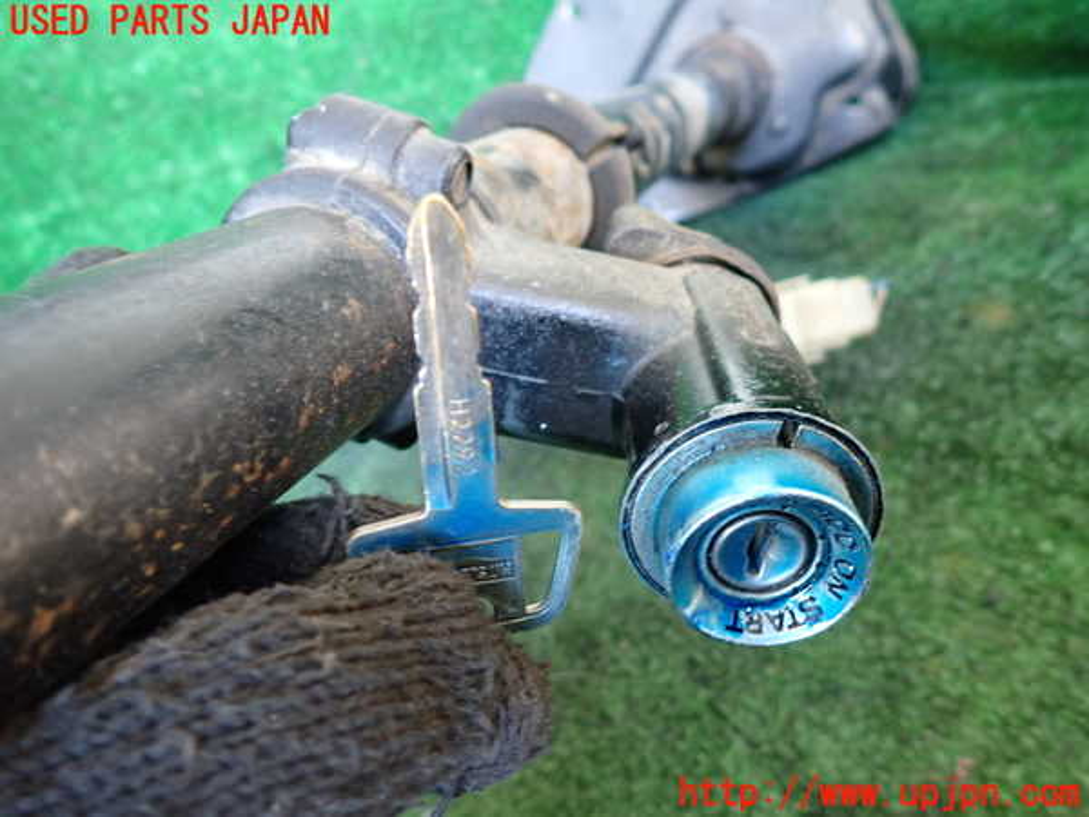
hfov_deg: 69.4
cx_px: 544
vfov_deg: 54.9
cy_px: 408
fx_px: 786
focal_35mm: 25
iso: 400
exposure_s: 1/30
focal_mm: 4.5
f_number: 2
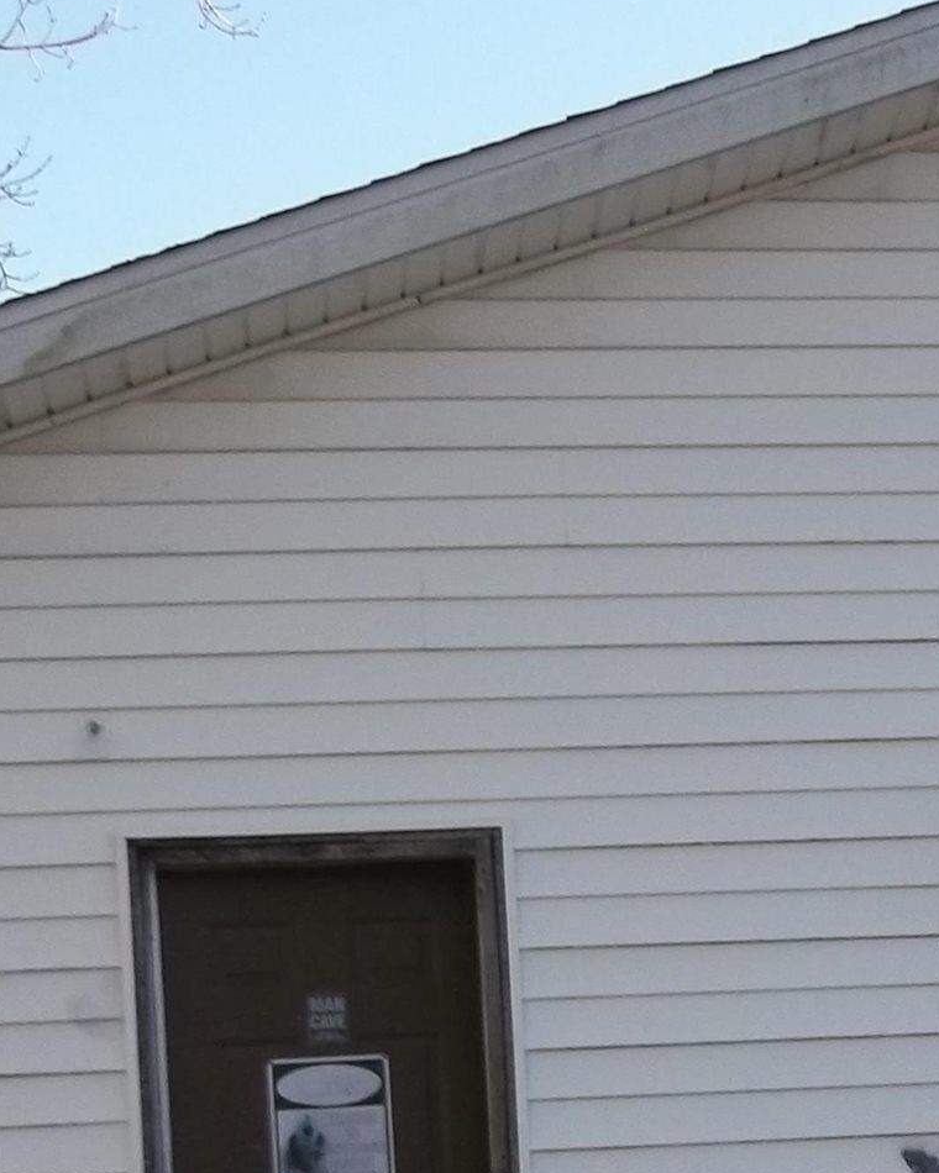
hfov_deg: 14.9
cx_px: 1004
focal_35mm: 101
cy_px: 1167
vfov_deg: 18.5
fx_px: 3509
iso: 80
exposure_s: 1/400
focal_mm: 5.7
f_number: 2.9
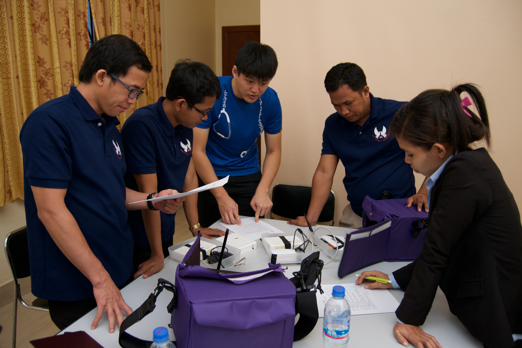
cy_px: 174
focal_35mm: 27
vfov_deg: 47.9
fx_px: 391
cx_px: 261
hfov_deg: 67.4
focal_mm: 18
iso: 400
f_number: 3.5
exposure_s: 1/50
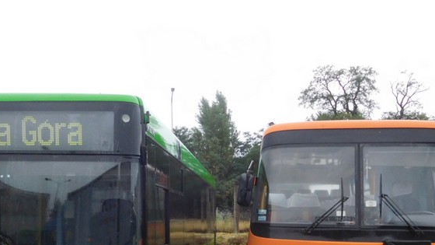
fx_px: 565
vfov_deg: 23.9
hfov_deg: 41.8
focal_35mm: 49
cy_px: 213
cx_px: 165
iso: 280
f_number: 3.5
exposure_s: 1/250
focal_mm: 5
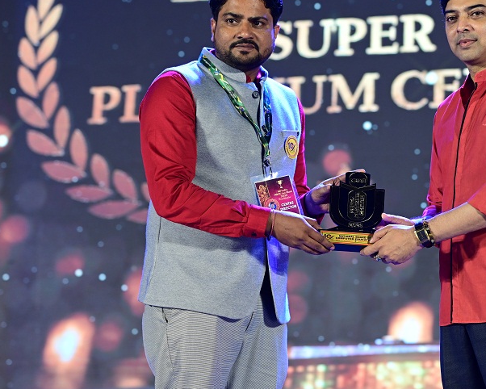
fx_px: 2058
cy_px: 153
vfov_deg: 10.8
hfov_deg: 13.5
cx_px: 312
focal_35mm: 143
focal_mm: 85
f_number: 3.2
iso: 500
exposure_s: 1/125
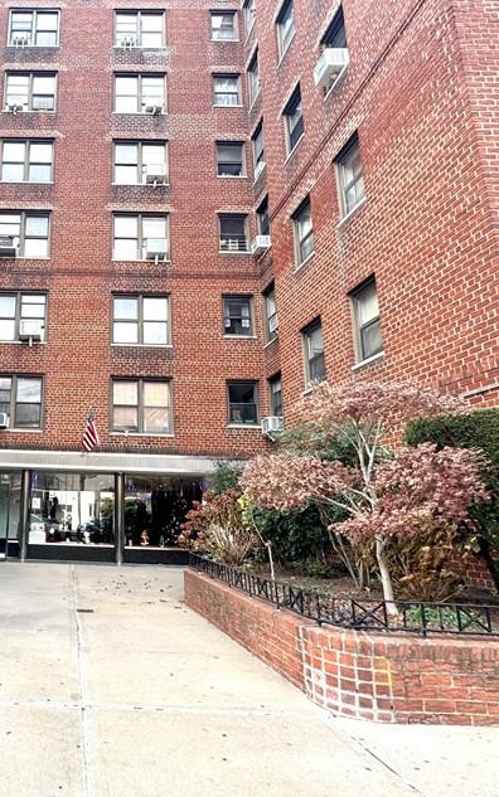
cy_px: 390
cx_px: 58
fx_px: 522
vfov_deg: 74.8
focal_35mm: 24
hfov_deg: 46.5
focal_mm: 2.22
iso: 40
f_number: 2.2
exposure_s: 1/103
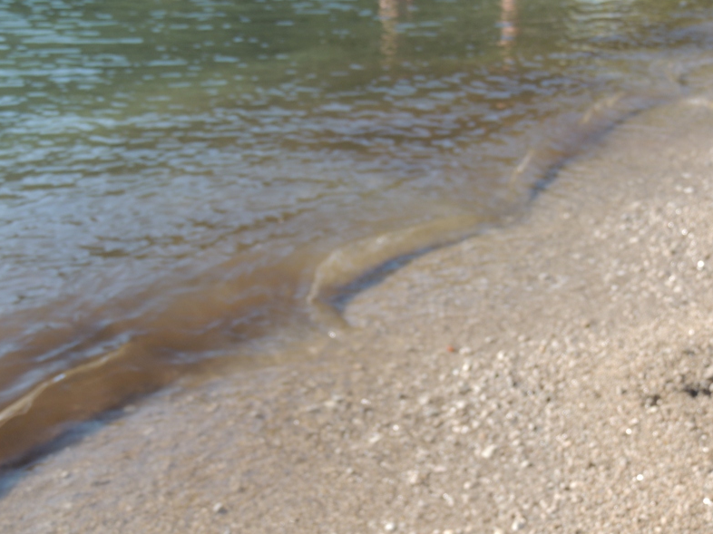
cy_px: 271
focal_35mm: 56
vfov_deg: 26.1
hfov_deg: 34.4
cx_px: 356
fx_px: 1153
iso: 100
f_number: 3.7
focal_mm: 9.8
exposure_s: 1/400
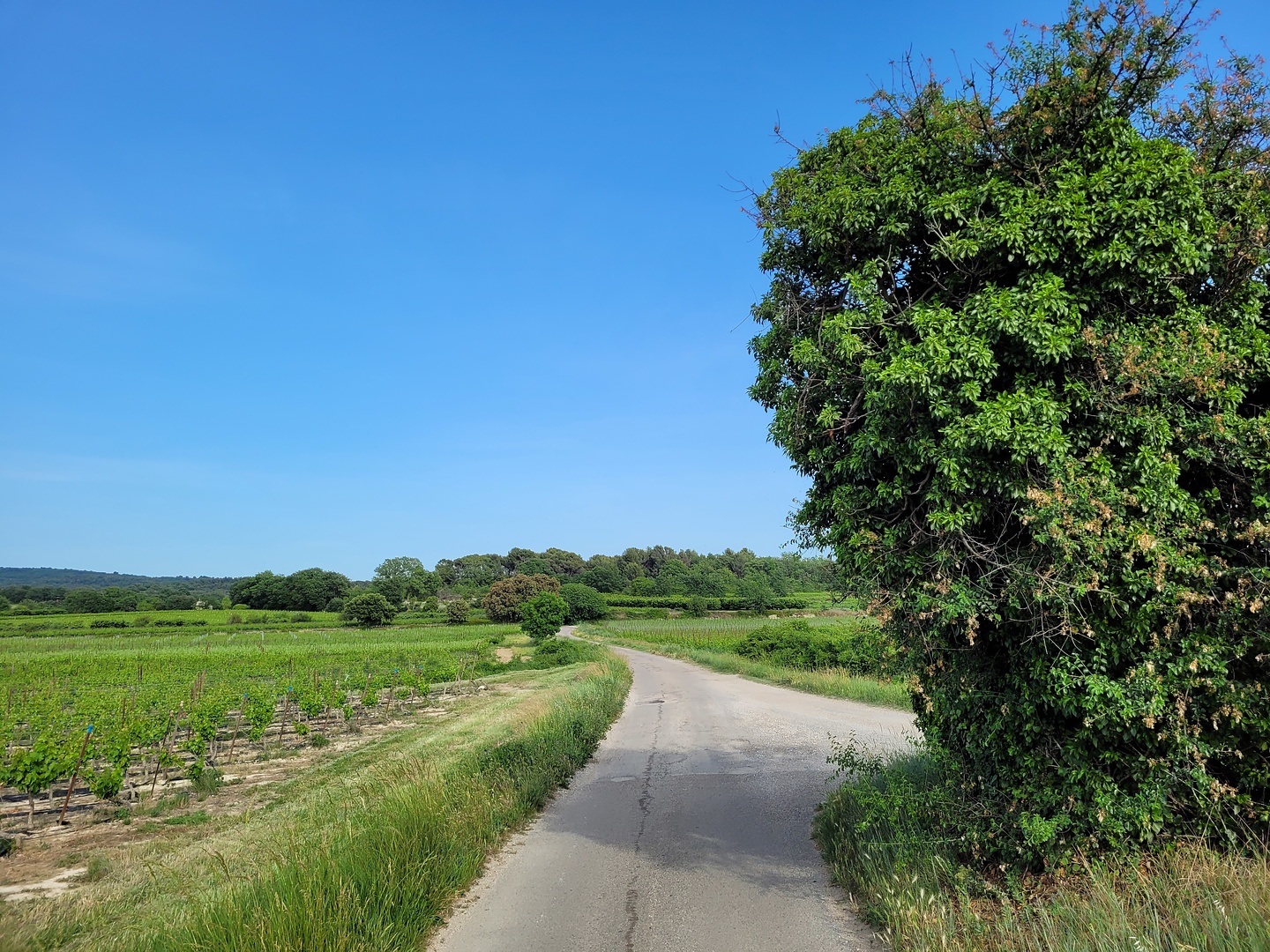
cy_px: 476
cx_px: 635
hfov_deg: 67.3
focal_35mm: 26
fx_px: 954
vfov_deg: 53.1
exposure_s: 1/1550
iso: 40
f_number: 1.8
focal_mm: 5.4
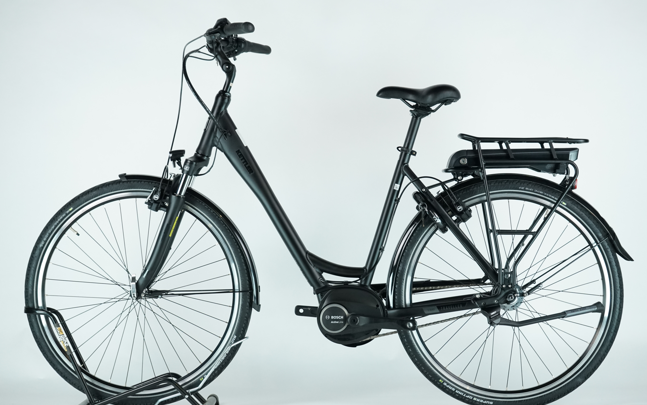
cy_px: 206
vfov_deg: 18.1
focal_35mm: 72
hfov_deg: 28.6
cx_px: 321
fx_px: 1270
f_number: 5.6
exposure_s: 1/200
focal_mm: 70
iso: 2000
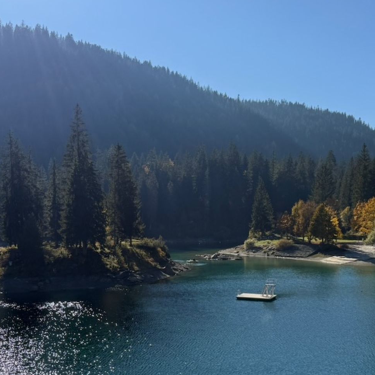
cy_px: 245
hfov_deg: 37.5
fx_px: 552
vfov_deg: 37.2
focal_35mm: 45
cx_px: 216
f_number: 1.78
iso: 100
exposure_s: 1/7353
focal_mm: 6.76
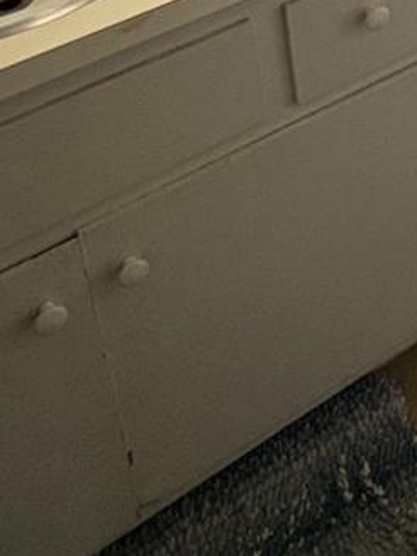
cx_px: 587
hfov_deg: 20.3
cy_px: -334
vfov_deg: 22.9
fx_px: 1028
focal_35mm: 64
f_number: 2.2
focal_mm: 2.22
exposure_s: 1/120
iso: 250
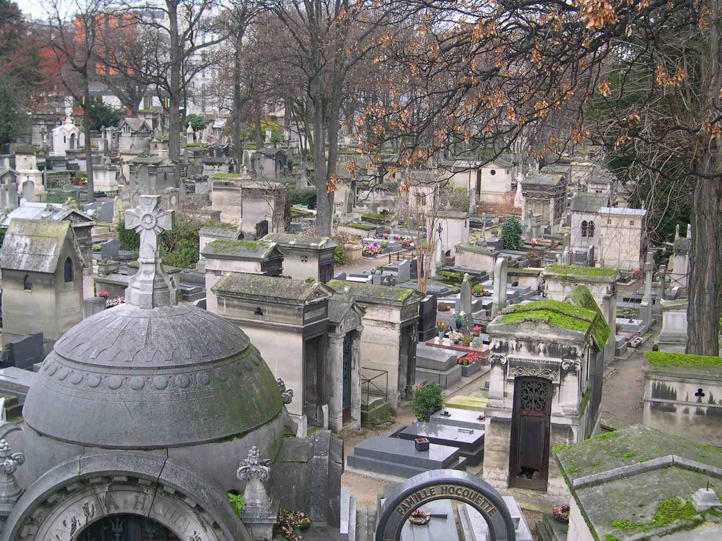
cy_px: 272
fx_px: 918
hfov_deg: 42.9
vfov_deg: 32.9
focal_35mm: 44
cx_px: 382
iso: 100
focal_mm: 8
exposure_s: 1/71
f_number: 2.8
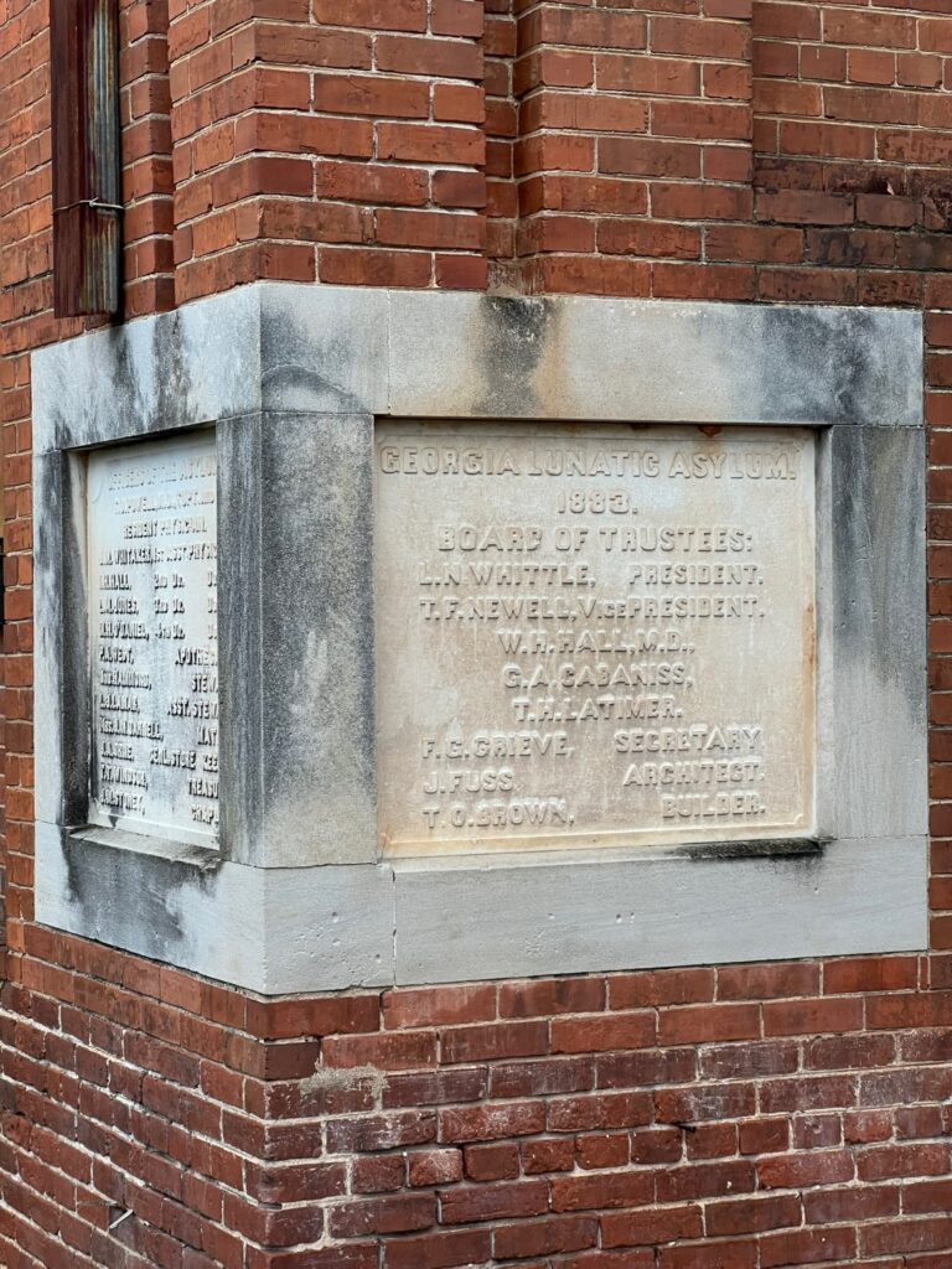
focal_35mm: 77
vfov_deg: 25.3
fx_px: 2824
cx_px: 476
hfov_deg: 19.1
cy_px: 634
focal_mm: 9
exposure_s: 1/99
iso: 50
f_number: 2.8
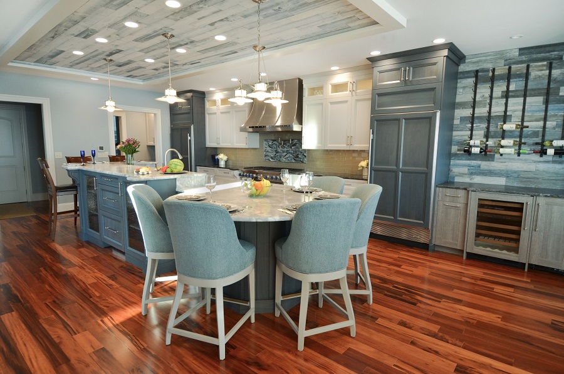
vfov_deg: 63.0
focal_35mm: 20
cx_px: 282
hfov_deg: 85.5
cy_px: 187
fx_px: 305
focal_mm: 13
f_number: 4
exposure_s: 1/60
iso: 400
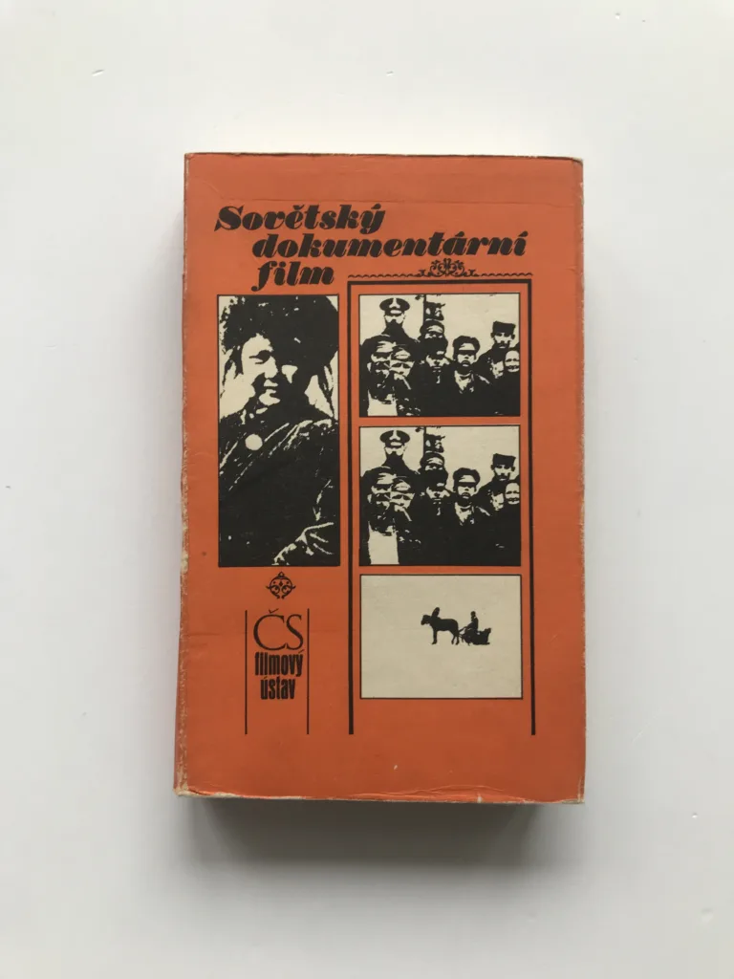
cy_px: 490
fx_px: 792
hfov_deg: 49.7
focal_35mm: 28
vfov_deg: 63.4
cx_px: 367
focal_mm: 3.99
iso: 32
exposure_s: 1/50
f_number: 1.8
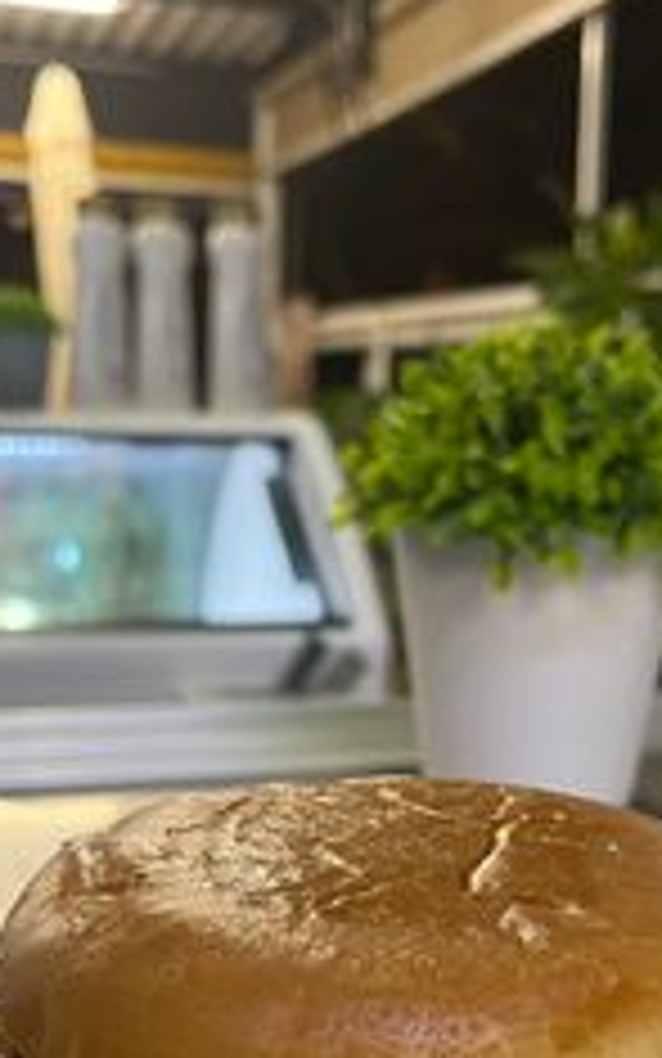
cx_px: 405
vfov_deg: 39.7
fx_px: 1442
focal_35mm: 50
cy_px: 729
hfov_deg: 25.8
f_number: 1.6
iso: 160
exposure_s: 1/50
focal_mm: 5.1
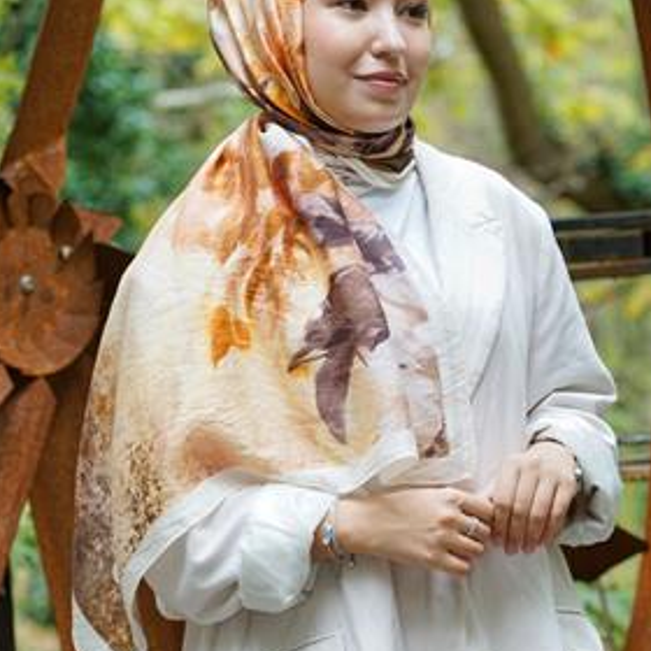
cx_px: 305
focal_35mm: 162
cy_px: 274
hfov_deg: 10.8
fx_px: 3447
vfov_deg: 10.8
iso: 640
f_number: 6.3
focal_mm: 115
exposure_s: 1/100
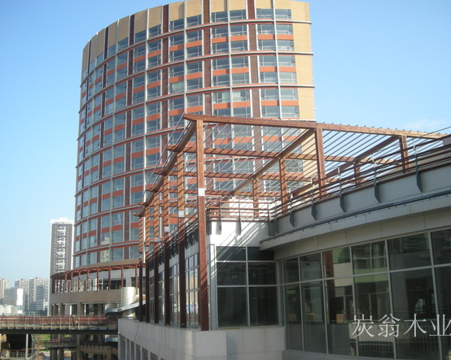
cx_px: 236
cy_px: 178
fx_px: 494
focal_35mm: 37
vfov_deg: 40.1
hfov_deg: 49.1
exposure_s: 1/357
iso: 50
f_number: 2.8
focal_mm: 5.7
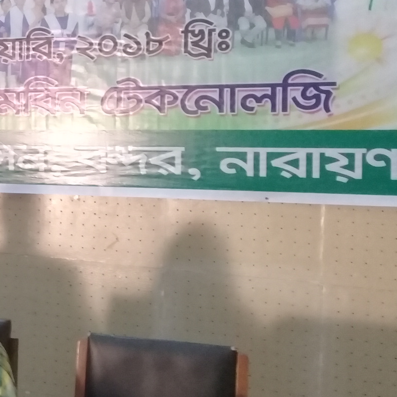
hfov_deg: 22.8
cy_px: 170
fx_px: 908
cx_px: -68
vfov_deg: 24.6
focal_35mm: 70
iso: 400
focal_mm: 3.3
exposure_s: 1/17
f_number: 2.2
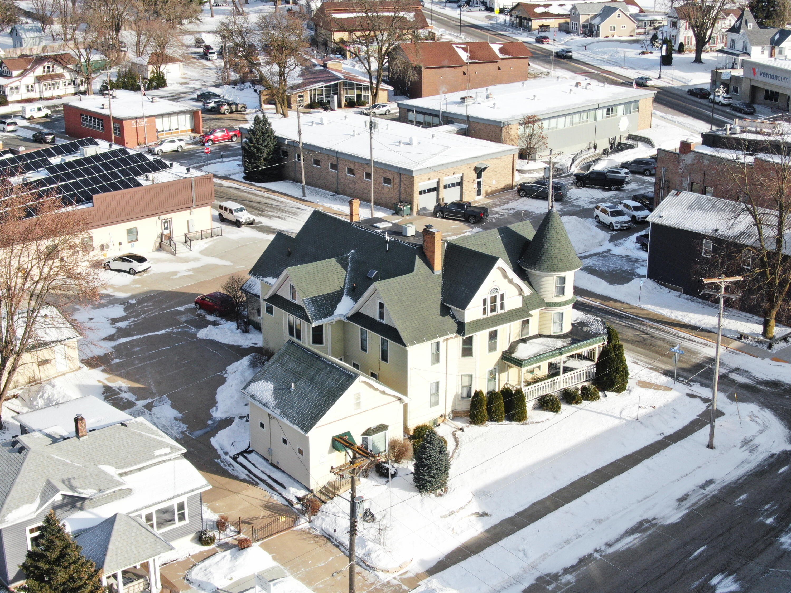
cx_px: 396
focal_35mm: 48
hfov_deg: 39.7
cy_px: 296
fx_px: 1097
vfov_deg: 30.3
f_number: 3.8
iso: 100
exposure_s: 1/640
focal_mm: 8.6
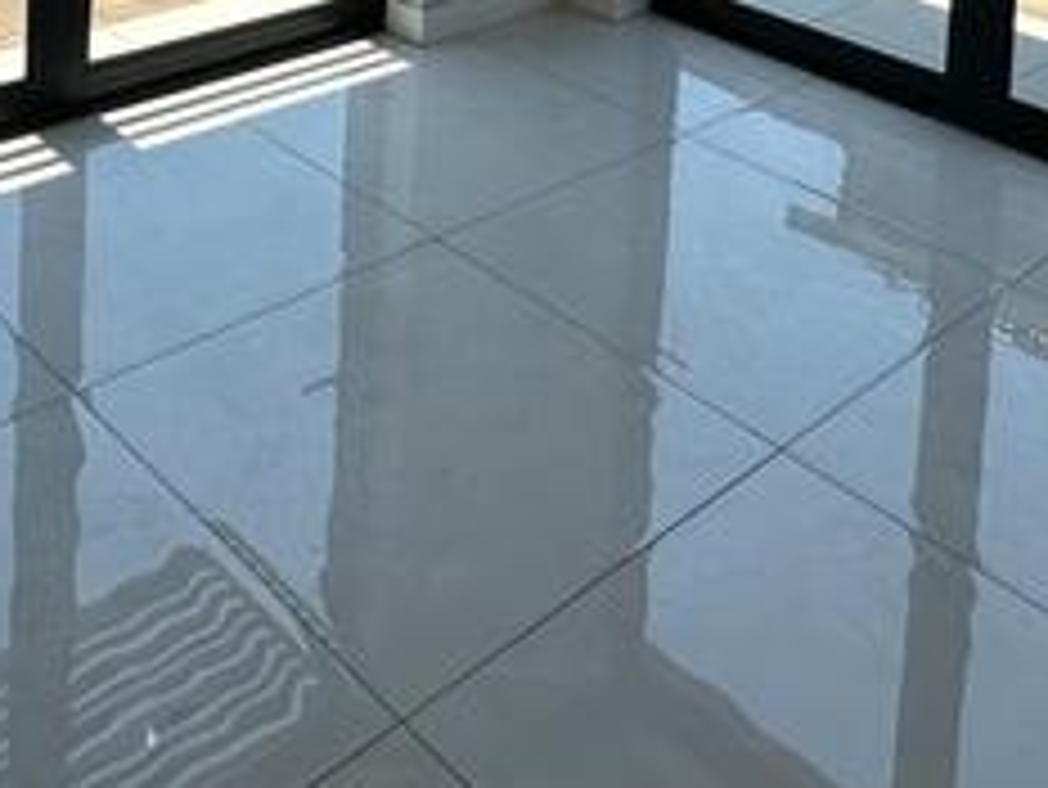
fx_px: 1454
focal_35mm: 48
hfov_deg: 39.4
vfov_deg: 23.7
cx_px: 405
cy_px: -414
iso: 40
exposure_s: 1/725
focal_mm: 2.22
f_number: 2.2
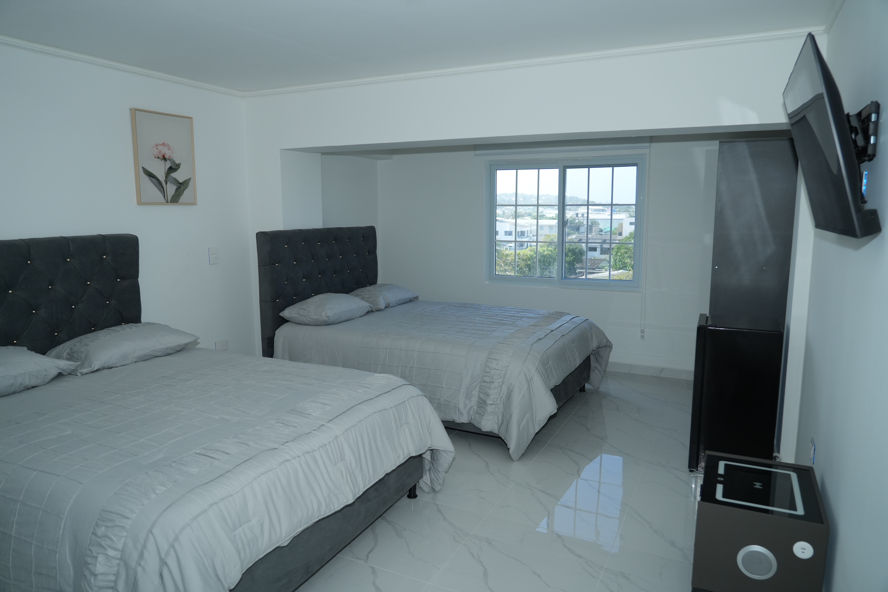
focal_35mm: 24
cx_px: 444
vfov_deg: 53.1
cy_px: 296
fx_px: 592
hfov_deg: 73.7
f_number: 4
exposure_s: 1/2500
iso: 800
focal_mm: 24
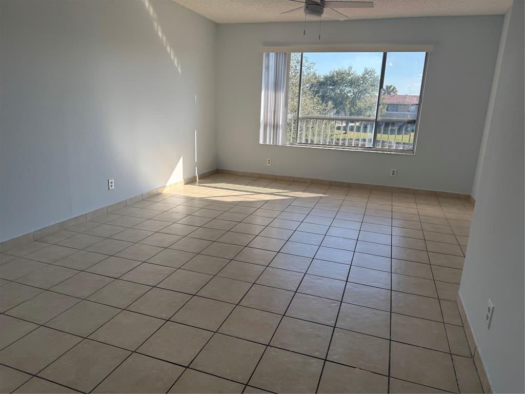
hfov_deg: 71.6
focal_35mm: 24
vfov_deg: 56.8
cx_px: 262
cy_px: 197
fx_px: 364
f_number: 1.78
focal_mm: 6.76
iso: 100
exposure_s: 1/1361
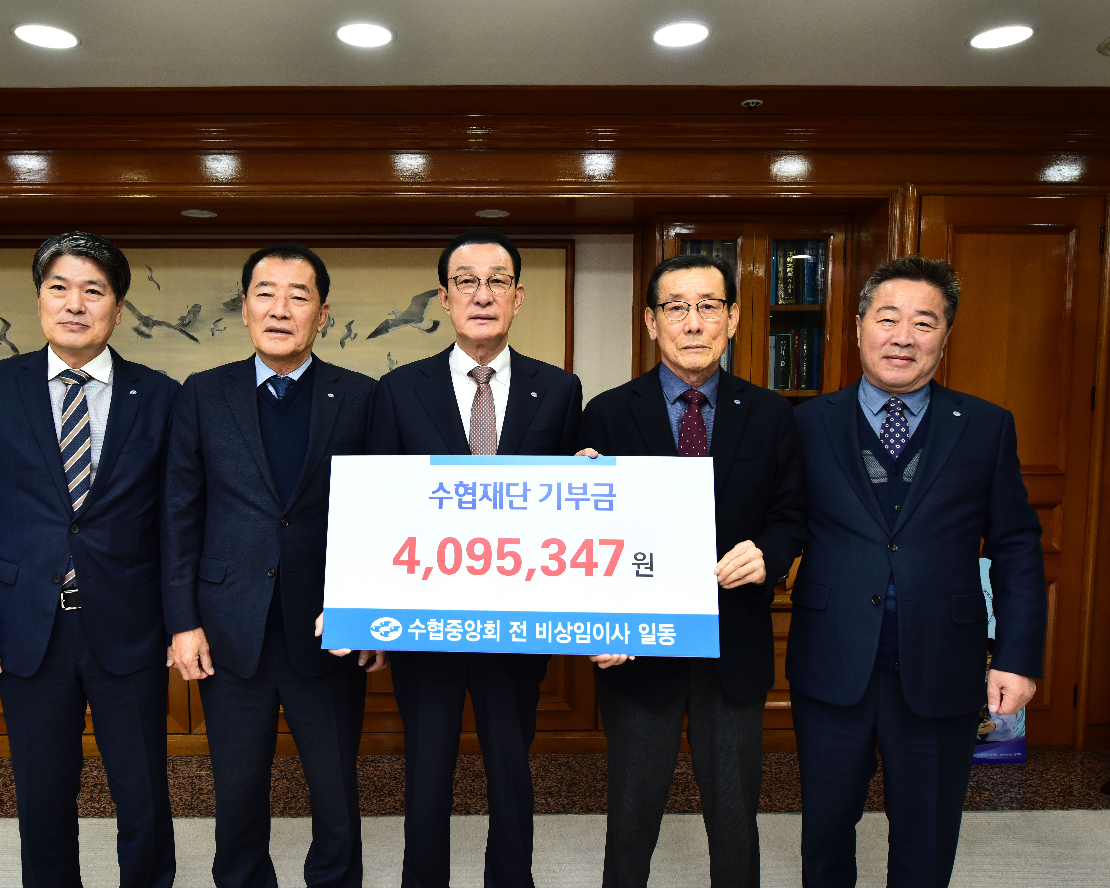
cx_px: 489
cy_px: 445
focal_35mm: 25
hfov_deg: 67.9
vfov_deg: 56.8
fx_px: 821
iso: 2000
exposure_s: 1/320
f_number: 5.6
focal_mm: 22
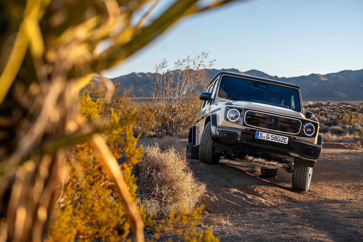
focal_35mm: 62
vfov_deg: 21.9
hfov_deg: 32.4
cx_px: 182
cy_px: 121
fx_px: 625
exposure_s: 1/200
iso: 100
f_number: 4
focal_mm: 62
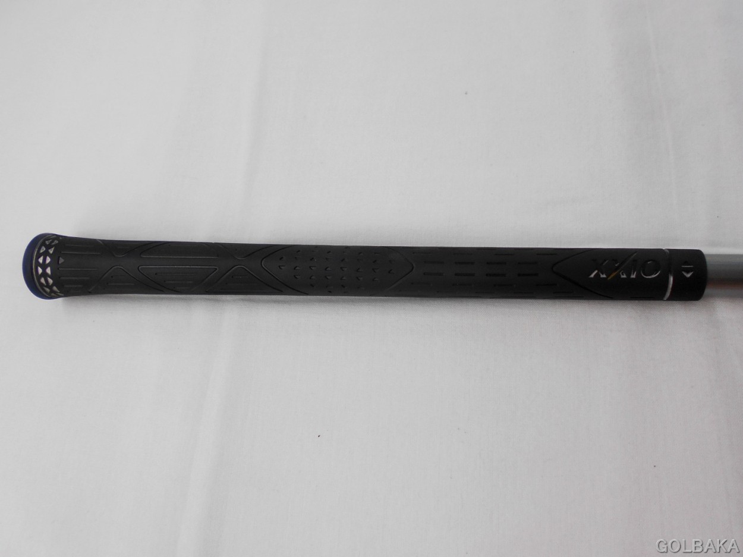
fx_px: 558
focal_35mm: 26
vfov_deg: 53.0
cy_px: 278
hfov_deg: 67.3
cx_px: 372
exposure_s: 1/40
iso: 80
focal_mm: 4.6
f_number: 3.2
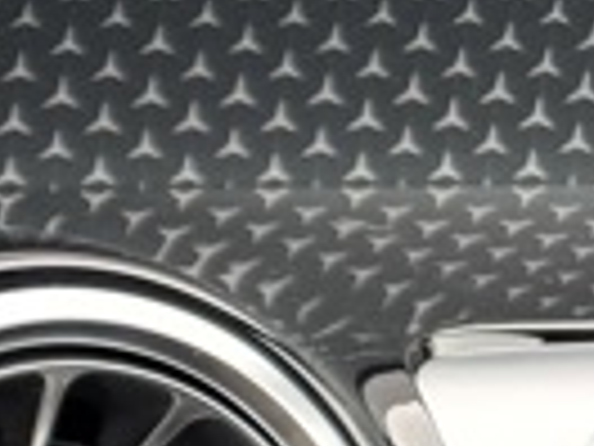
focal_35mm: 145
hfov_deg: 10.9
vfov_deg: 10.2
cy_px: 266
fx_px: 2488
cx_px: -963
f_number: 1.78
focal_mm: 6.76
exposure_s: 1/226
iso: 200
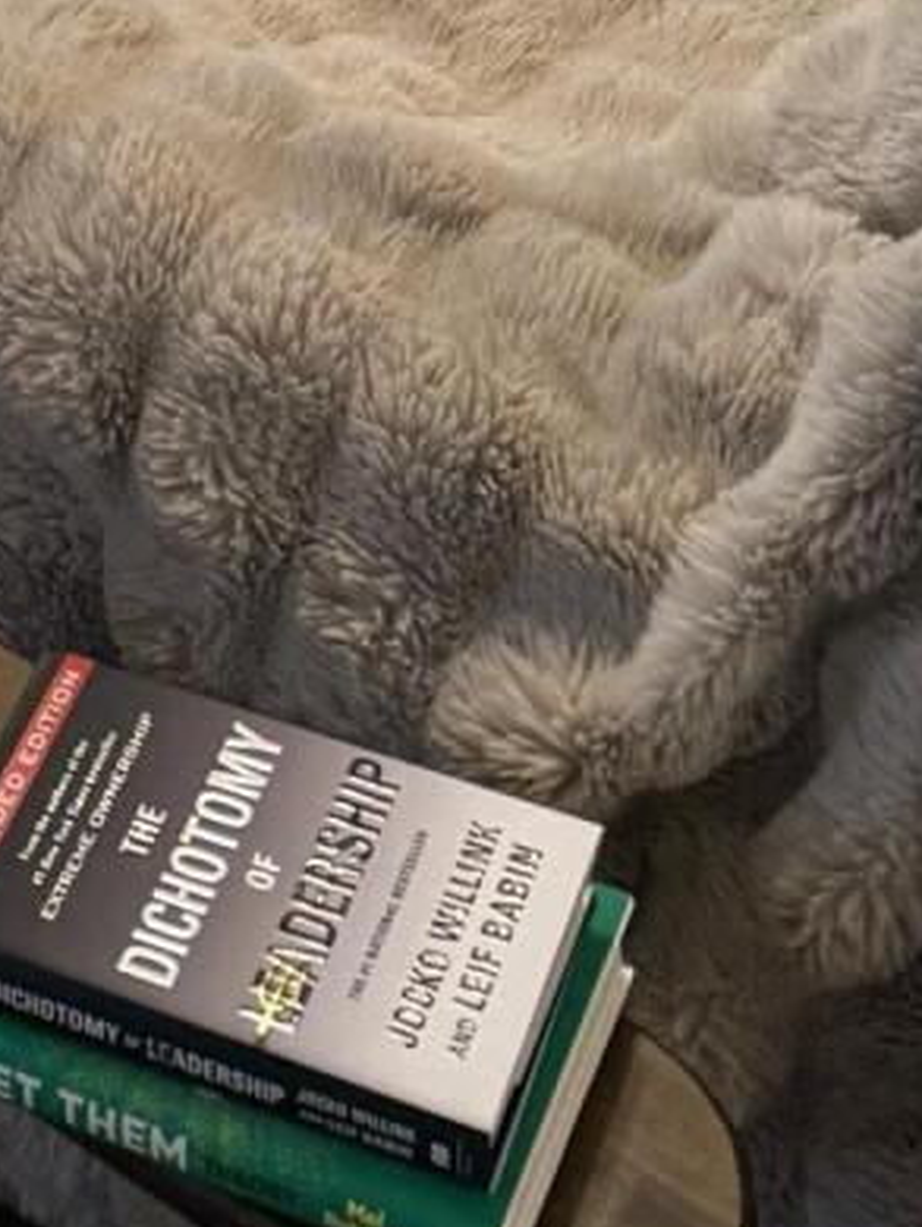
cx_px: -481
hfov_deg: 11.5
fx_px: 4363
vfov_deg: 12.6
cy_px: -1696
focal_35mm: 123
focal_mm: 6.76
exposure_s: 1/60
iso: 200
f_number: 1.78
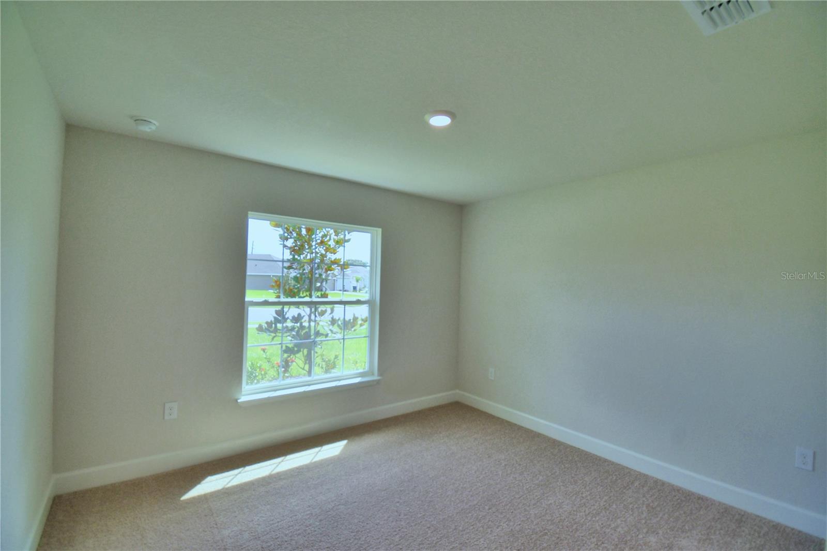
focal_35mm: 15
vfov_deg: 77.3
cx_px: 414
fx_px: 344
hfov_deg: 100.4
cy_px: 276
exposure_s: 1/250
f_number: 4.5
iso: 200
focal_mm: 10
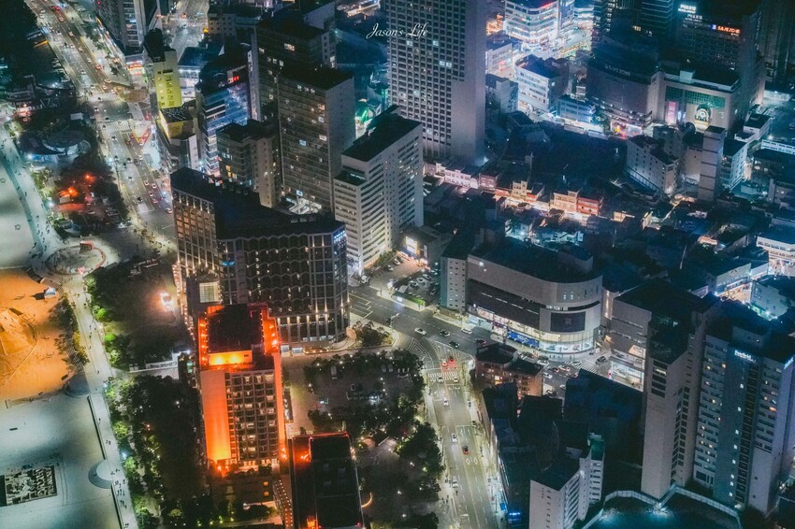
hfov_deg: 28.9
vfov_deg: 19.4
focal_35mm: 70
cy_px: 264
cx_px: 398
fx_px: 1545
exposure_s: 1/40
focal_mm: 70
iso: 12800
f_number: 6.3
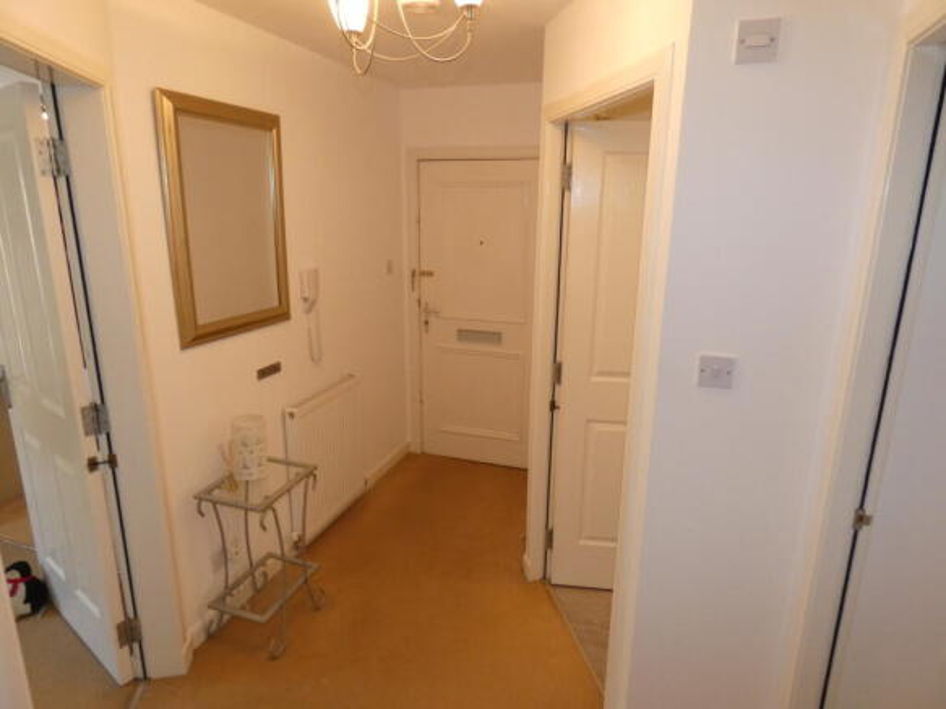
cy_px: 354
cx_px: 473
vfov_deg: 66.0
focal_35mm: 20
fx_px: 546
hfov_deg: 81.8
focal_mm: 3.6
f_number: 2.8
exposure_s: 1/60
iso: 400
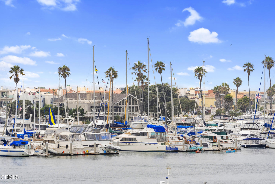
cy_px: 92
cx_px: 138
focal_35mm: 270
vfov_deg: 5.1
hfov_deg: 7.6
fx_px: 2062
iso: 125
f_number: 13
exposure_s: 1/500
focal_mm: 180
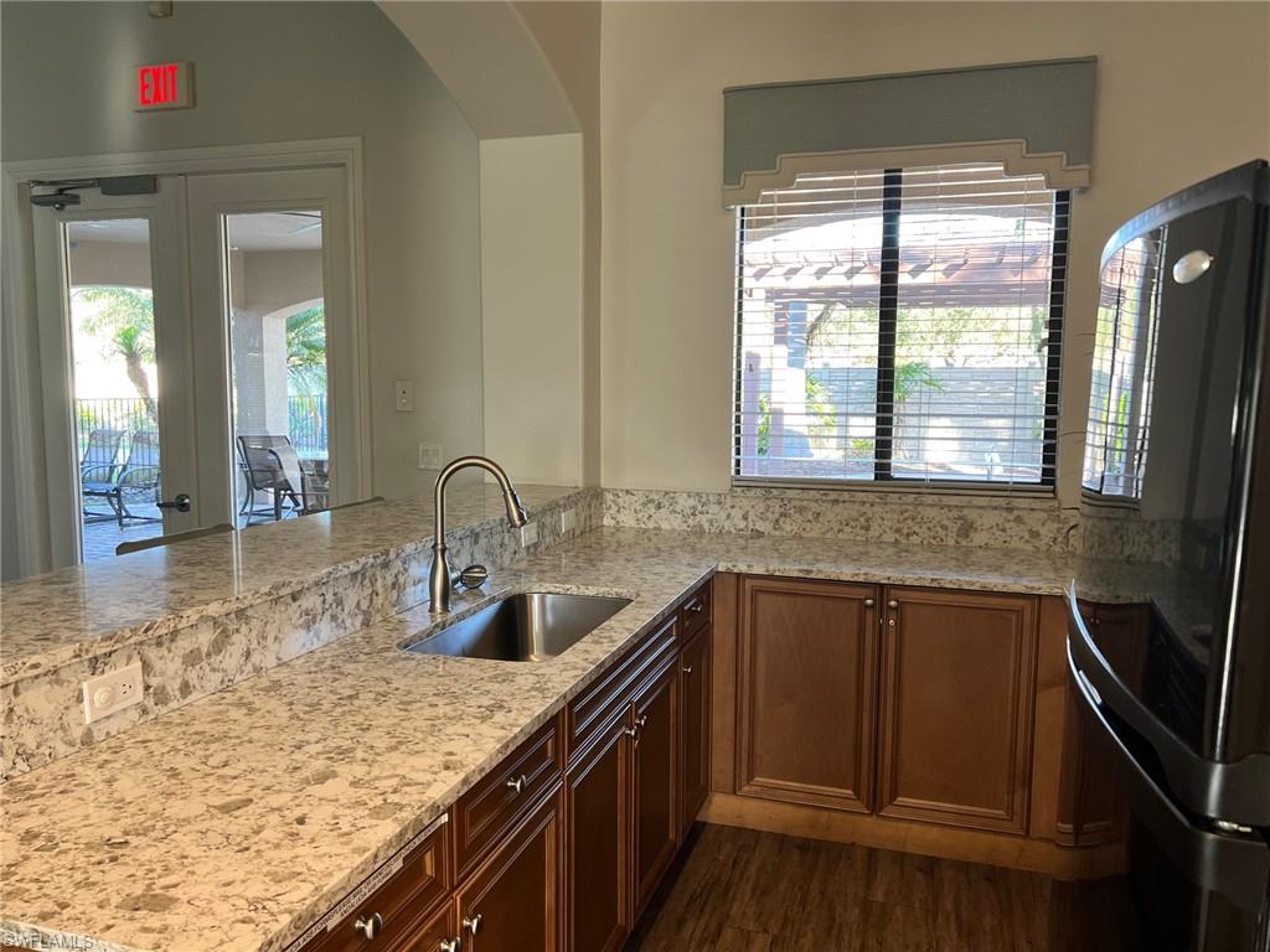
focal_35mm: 26
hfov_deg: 67.3
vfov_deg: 53.1
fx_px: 954
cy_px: 476
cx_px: 635
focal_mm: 5.7
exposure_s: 1/60
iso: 64
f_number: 1.5
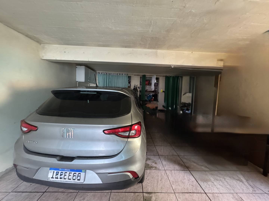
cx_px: 134
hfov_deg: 102.1
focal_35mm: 14
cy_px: 100
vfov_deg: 85.7
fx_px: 109
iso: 1250
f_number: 2.2
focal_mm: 2.22
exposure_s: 1/60
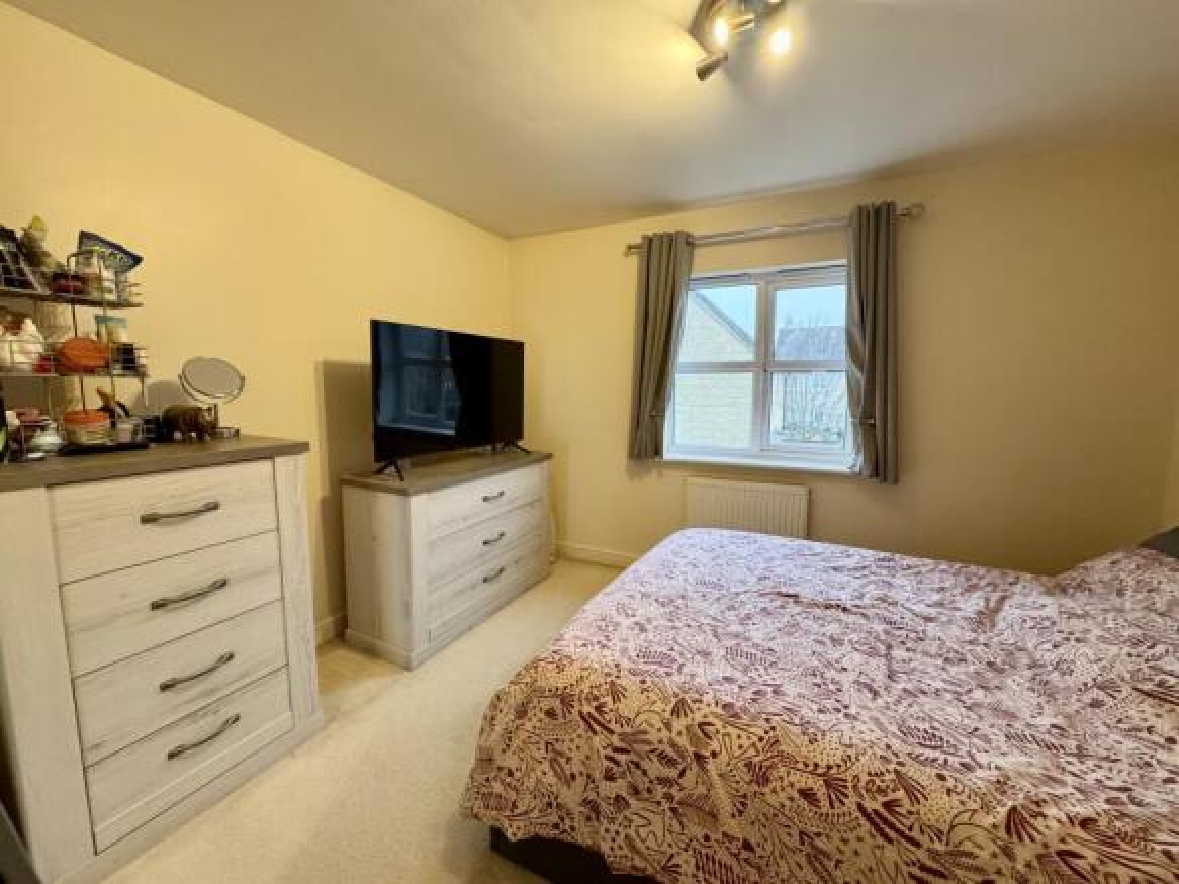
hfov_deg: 102.1
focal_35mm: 14
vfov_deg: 85.7
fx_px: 477
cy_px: 442
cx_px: 590
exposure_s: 1/94
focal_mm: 2.22
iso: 320
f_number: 2.2
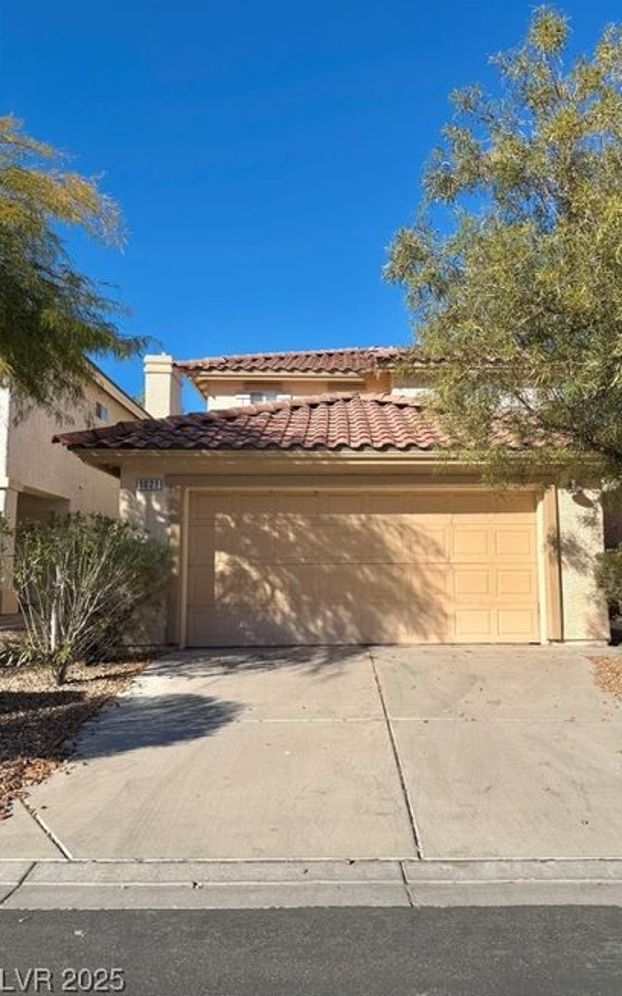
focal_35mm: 26
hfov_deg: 47.3
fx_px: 705
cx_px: 372
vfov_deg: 70.4
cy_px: 501
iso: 80
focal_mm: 6.76
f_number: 1.78
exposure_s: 1/6173
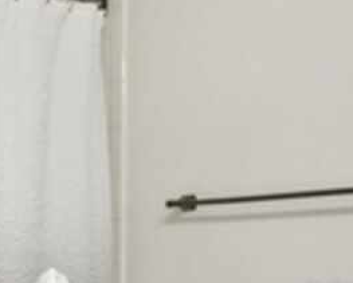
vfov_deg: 20.3
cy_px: 290
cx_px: -458
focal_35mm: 73
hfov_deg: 15.8
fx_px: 764
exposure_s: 1/13
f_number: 8
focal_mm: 16
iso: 400
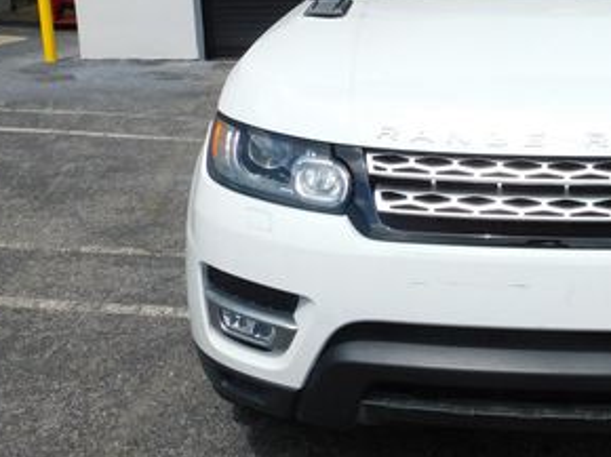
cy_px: 190
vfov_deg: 27.4
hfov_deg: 35.2
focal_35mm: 53
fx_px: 935
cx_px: 474
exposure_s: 1/1250
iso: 125
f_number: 3.3
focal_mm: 4.3
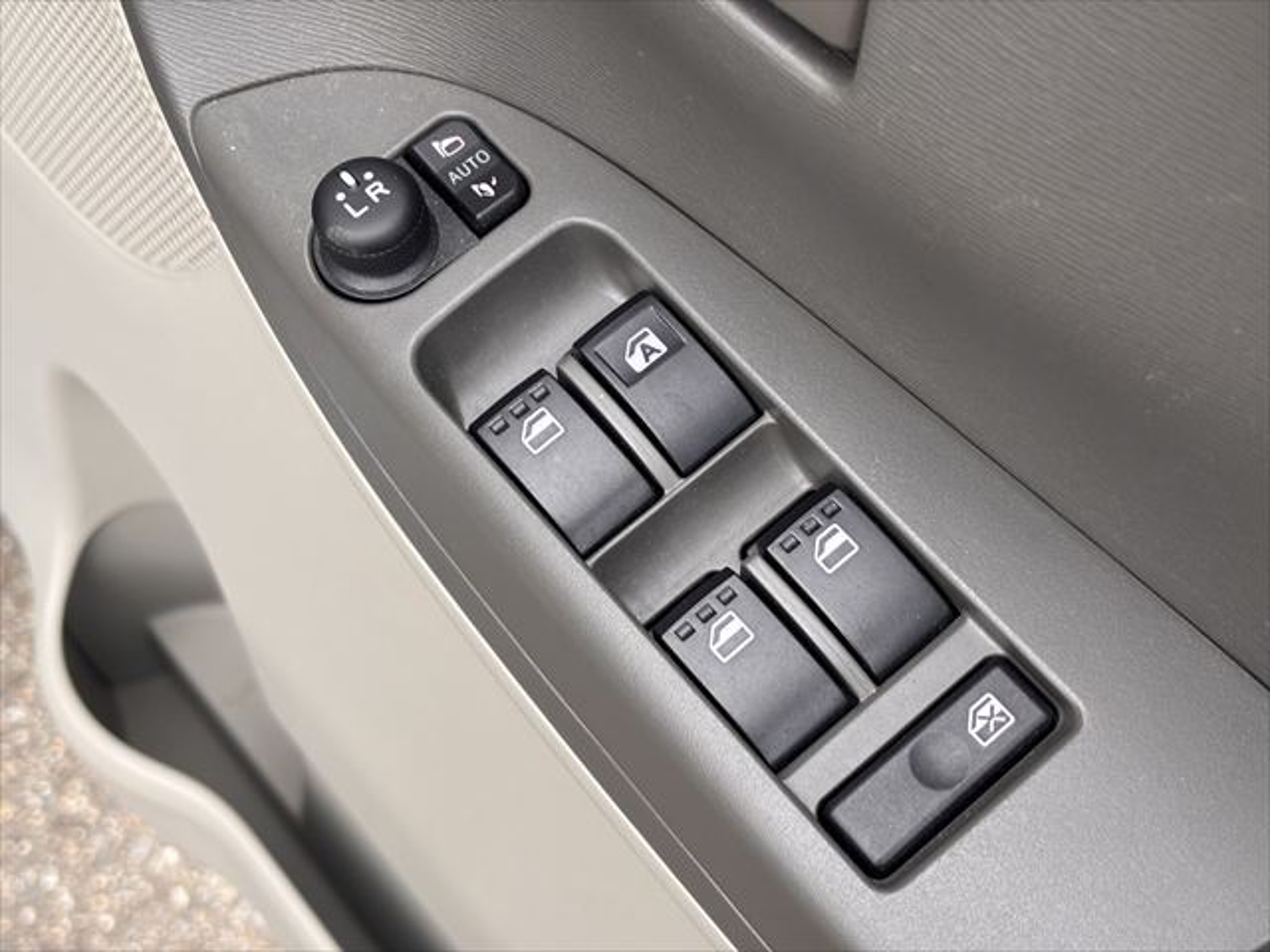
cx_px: 635
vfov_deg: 28.0
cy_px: 476
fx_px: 1908
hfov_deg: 36.8
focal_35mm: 52
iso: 64
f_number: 1.6
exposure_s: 1/60
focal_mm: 5.96
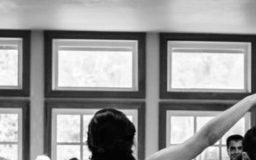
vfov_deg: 10.2
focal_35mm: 127
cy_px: 190
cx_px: 204
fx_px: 886
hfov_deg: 16.3
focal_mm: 35
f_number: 1.8
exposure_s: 1/400
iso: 1000
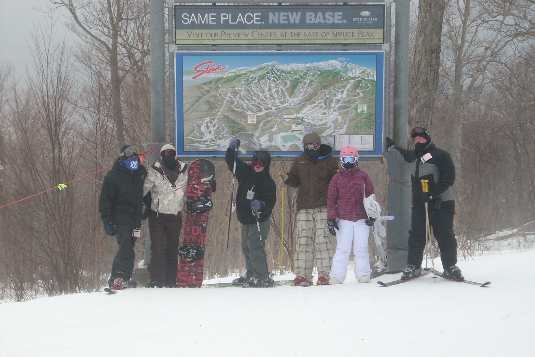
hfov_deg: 25.1
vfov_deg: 16.9
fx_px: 1204
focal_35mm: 81
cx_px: 267
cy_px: 183
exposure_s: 1/84.8
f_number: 4.2
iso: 64
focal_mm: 12.8
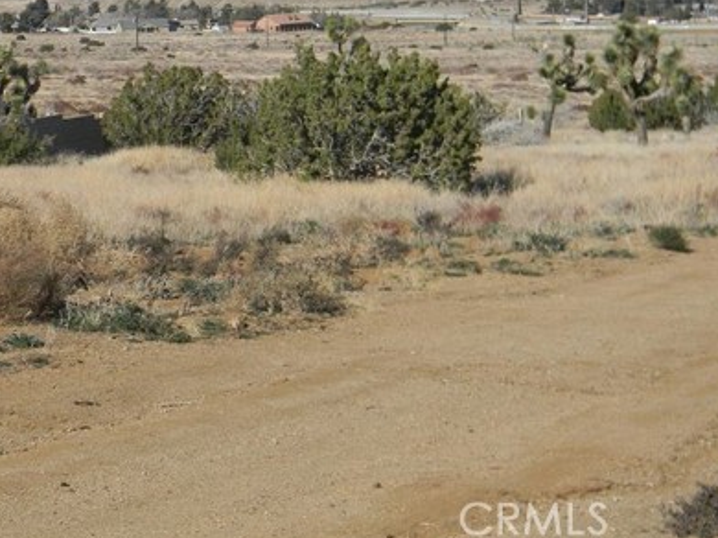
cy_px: 103
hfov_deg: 21.1
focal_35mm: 92
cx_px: 145
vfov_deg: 15.9
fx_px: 1907
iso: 80
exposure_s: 1/290
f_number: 8.2
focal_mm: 10.1
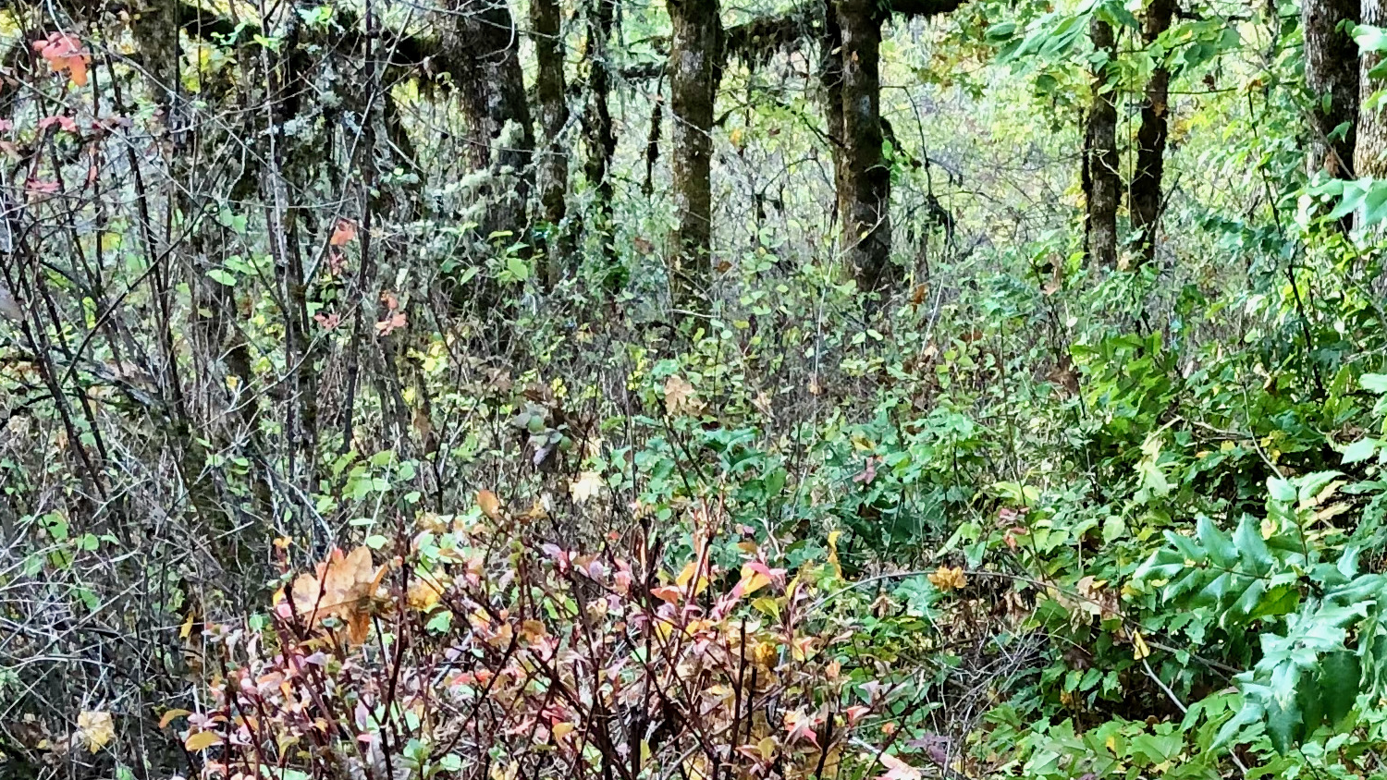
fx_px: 3016
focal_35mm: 82
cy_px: 1228
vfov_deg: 13.7
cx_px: 1187
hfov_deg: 25.3
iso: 32
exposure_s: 1/30
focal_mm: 3.99
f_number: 1.8
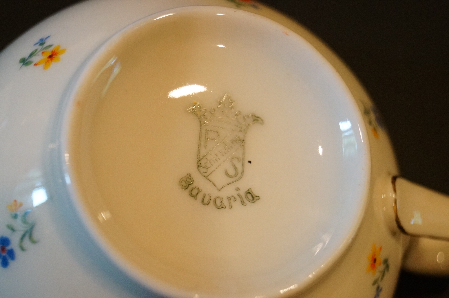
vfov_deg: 16.5
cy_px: 149
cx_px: 224
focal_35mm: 82
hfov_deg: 24.7
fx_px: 1027
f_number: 5.6
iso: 3200
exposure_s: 1/60
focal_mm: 55
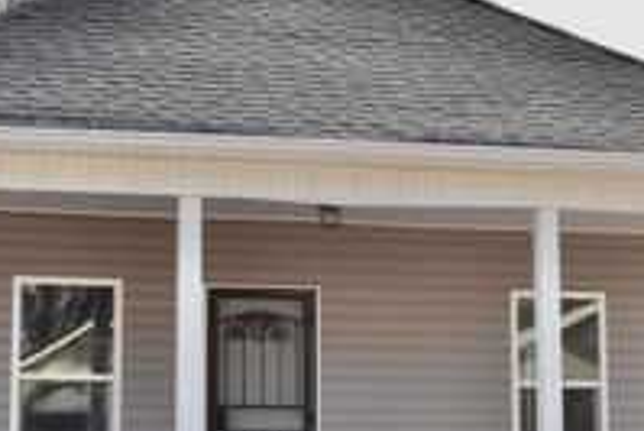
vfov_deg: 12.6
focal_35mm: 109
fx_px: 1956
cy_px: 245
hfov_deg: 18.7
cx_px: 405
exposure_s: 1/200
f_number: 7.1
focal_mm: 29
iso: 100
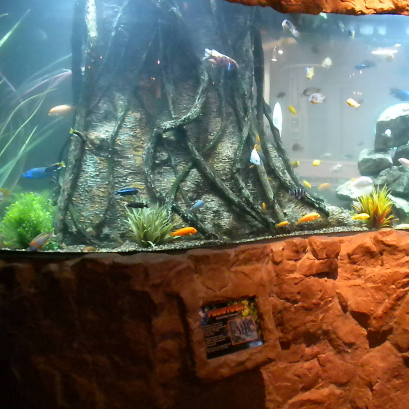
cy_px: 206
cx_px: 275
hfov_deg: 37.9
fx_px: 588
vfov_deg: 38.3
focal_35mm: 44
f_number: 3.5
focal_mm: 6.6
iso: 1436
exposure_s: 1/59.2
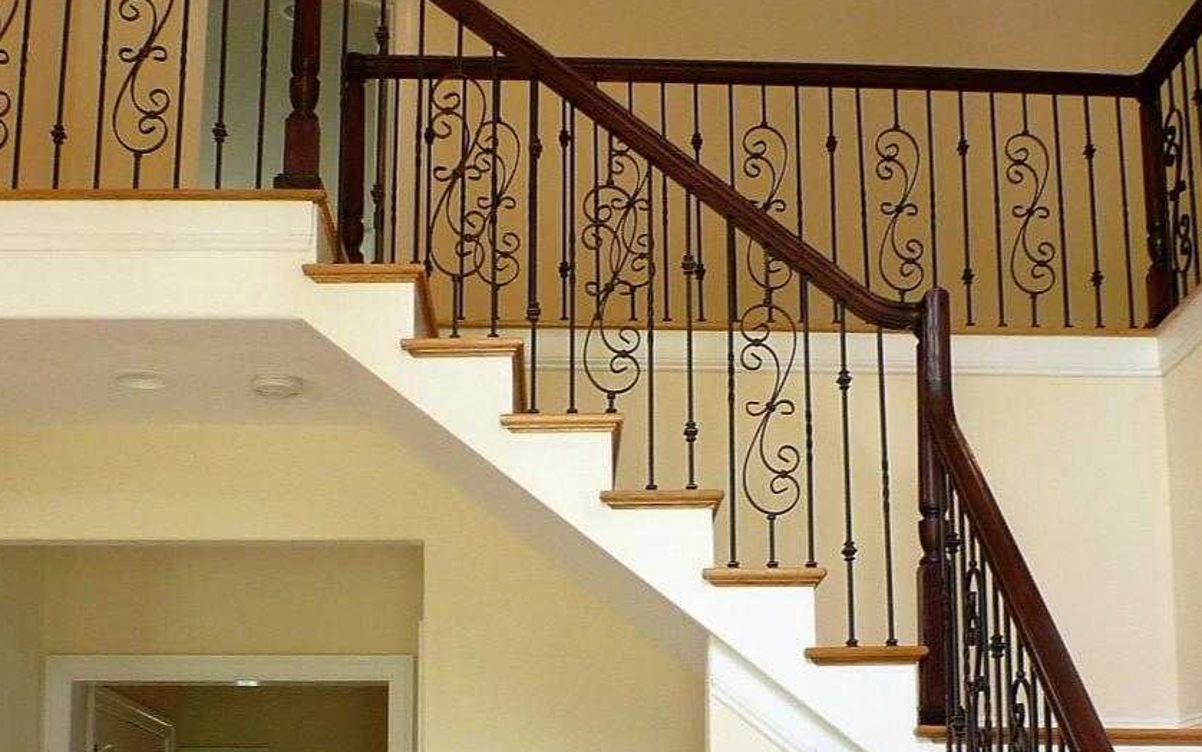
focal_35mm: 71
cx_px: 681
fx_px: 2326
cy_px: 690
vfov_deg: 18.0
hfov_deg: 28.9
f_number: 2.8
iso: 100
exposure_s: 1/30
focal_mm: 4.8
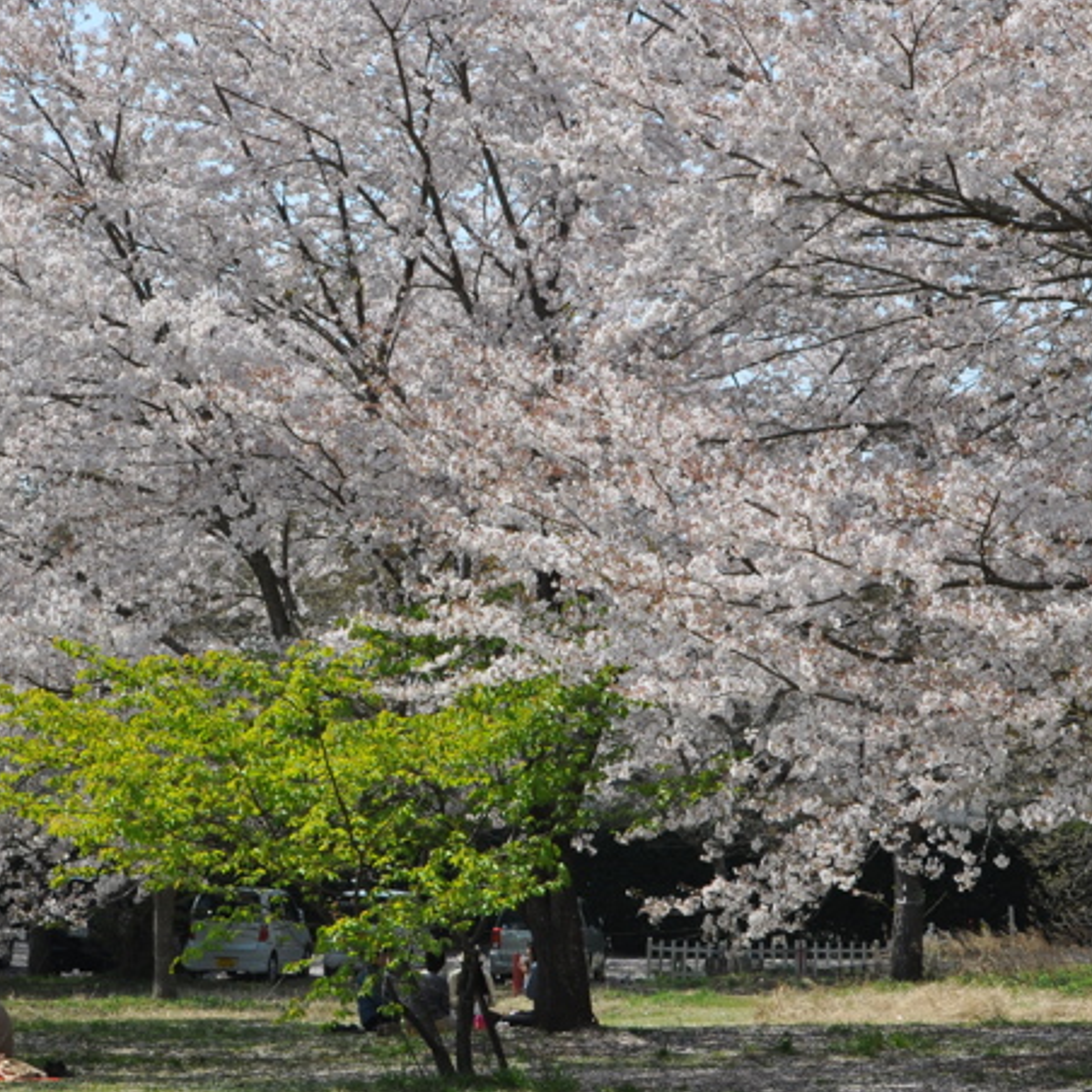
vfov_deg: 17.2
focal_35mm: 101
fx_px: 3603
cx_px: 478
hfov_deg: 17.2
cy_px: 541
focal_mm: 35
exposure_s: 1/500
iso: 400
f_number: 11
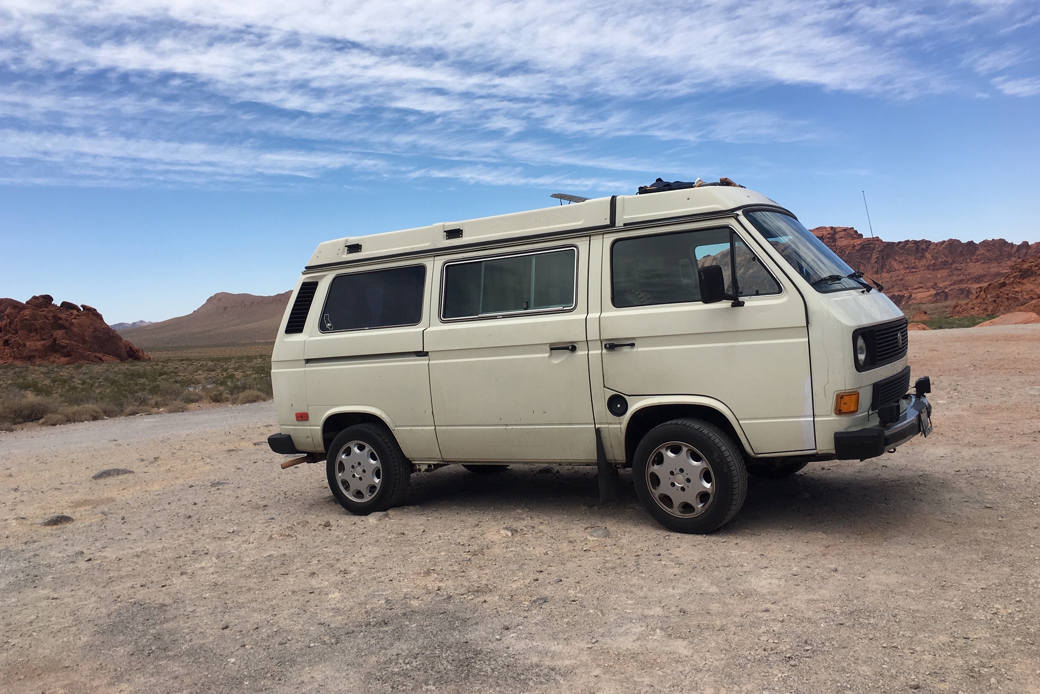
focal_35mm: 31
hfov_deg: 60.3
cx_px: 508
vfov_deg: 42.3
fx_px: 896
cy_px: 314
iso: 25
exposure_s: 1/1876
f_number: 2.2
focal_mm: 4.15
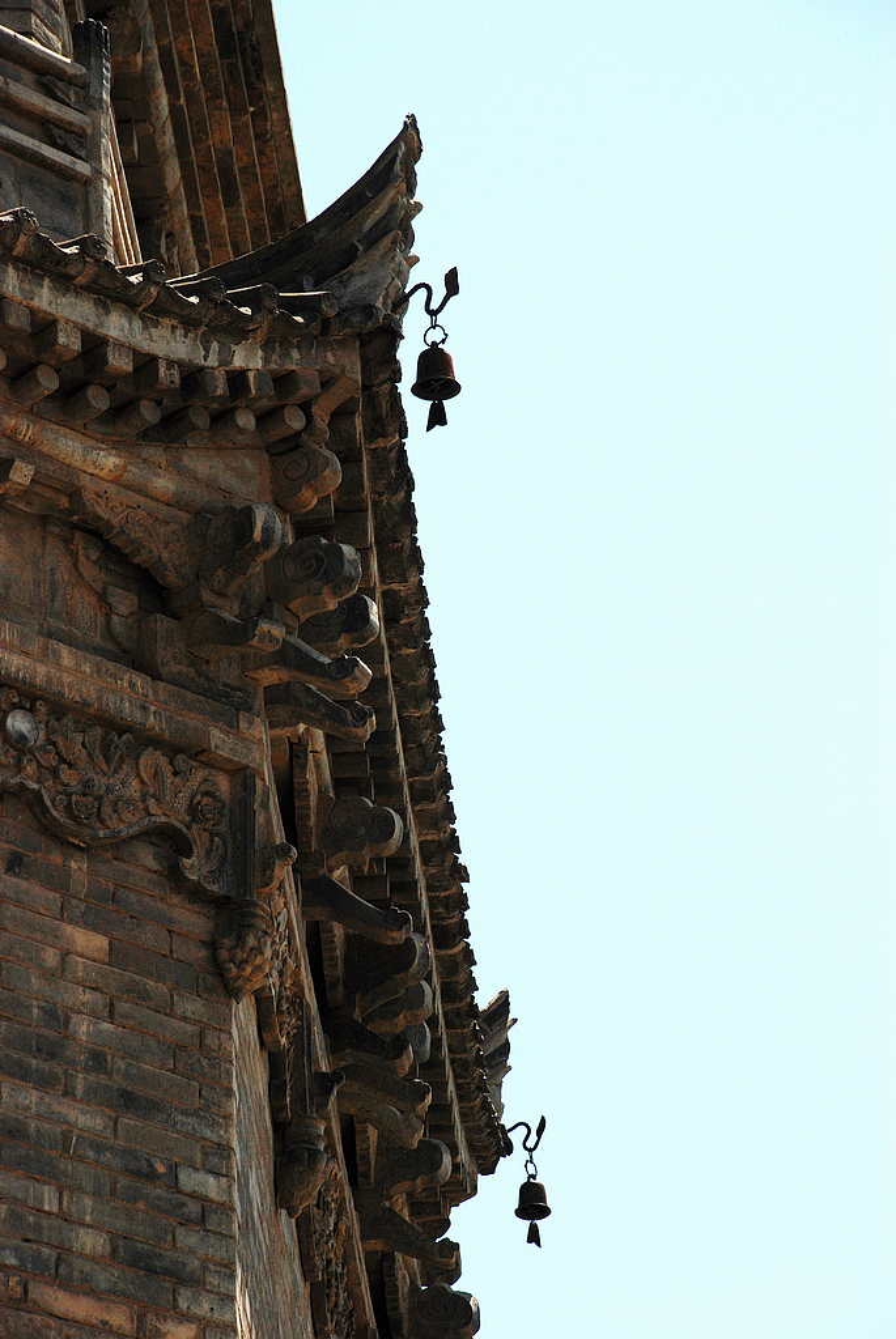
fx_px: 5586
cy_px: 670
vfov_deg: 13.7
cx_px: 448
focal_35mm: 150
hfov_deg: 9.2
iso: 200
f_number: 9
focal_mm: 100
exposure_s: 1/800
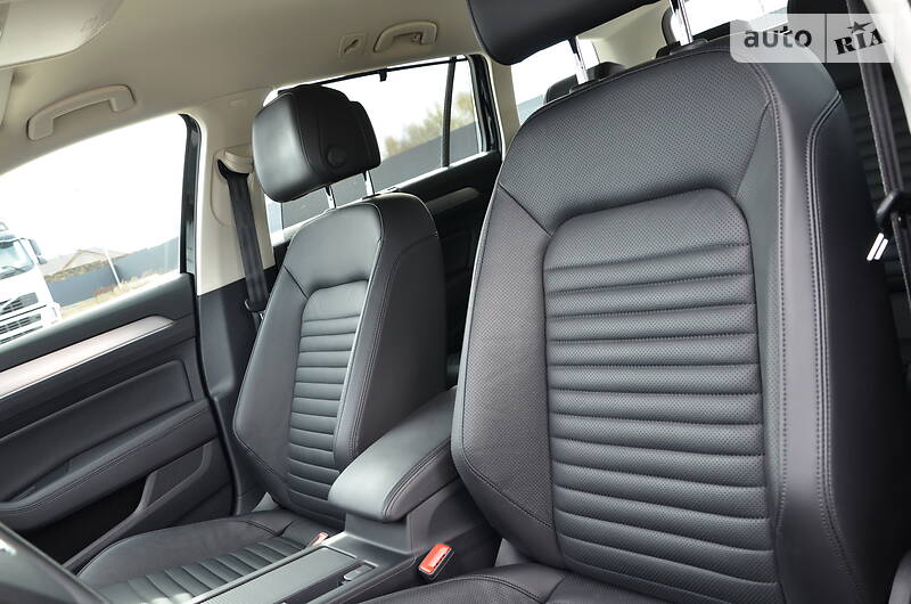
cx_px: 456
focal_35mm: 27
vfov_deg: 47.7
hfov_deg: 67.5
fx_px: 682
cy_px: 302
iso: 400
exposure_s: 1/100
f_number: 5
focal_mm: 18
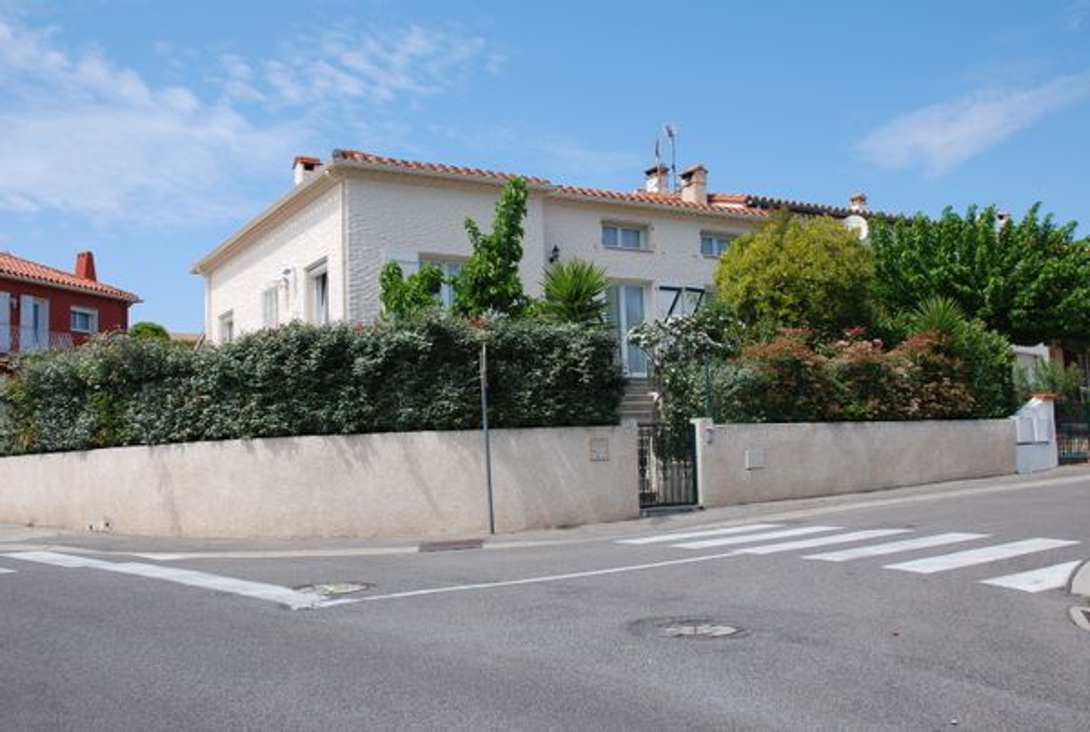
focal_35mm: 33
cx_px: 545
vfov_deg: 40.2
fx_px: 1001
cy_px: 366
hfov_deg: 57.1
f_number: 7.1
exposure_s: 1/200
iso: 100
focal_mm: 22
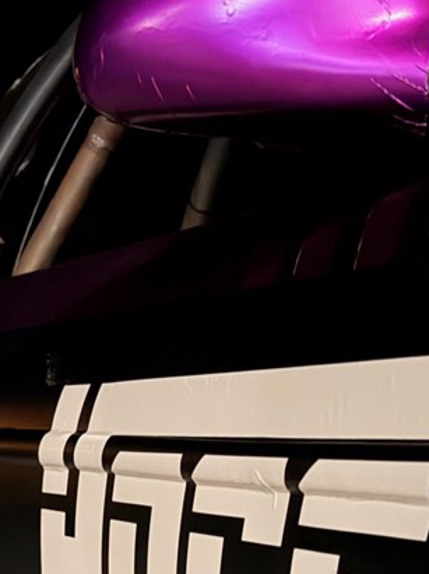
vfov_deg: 24.4
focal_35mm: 75
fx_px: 1241
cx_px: 80
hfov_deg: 19.4
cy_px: 622
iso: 2500
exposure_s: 1/9
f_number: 1.78
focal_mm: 6.76
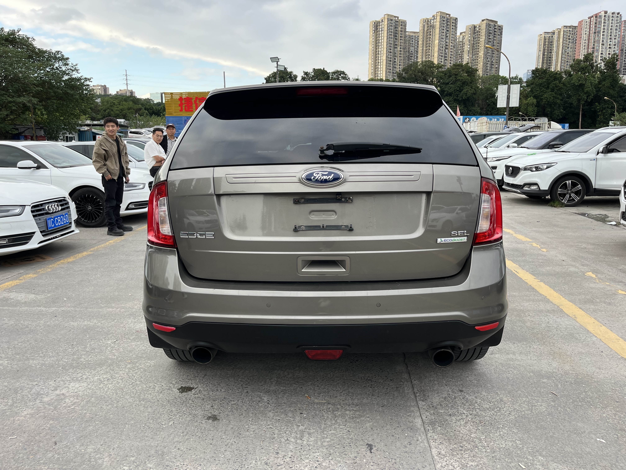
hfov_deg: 67.3
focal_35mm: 26
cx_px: 313
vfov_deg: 53.1
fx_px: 470
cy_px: 235
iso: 50
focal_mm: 5.1
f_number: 1.6
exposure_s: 1/368
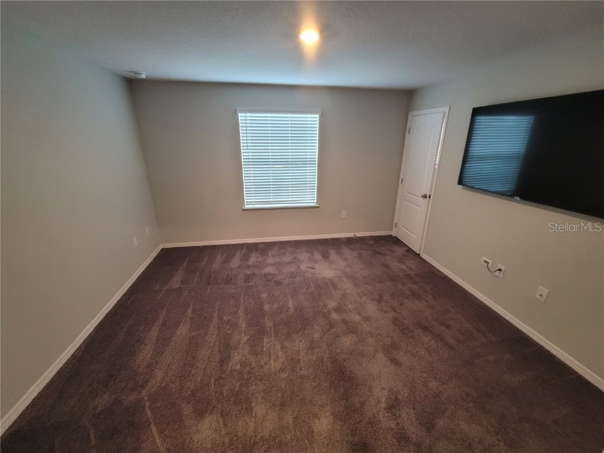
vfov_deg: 89.9
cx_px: 302
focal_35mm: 13
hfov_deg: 106.2
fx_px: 227
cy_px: 226
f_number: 2.2
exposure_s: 1/40
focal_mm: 2.2
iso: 320
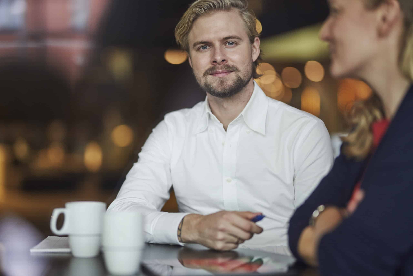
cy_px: 138
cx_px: 206
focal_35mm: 85
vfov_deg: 16.1
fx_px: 975
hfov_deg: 23.9
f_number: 1.4
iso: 400
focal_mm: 85
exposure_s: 1/250
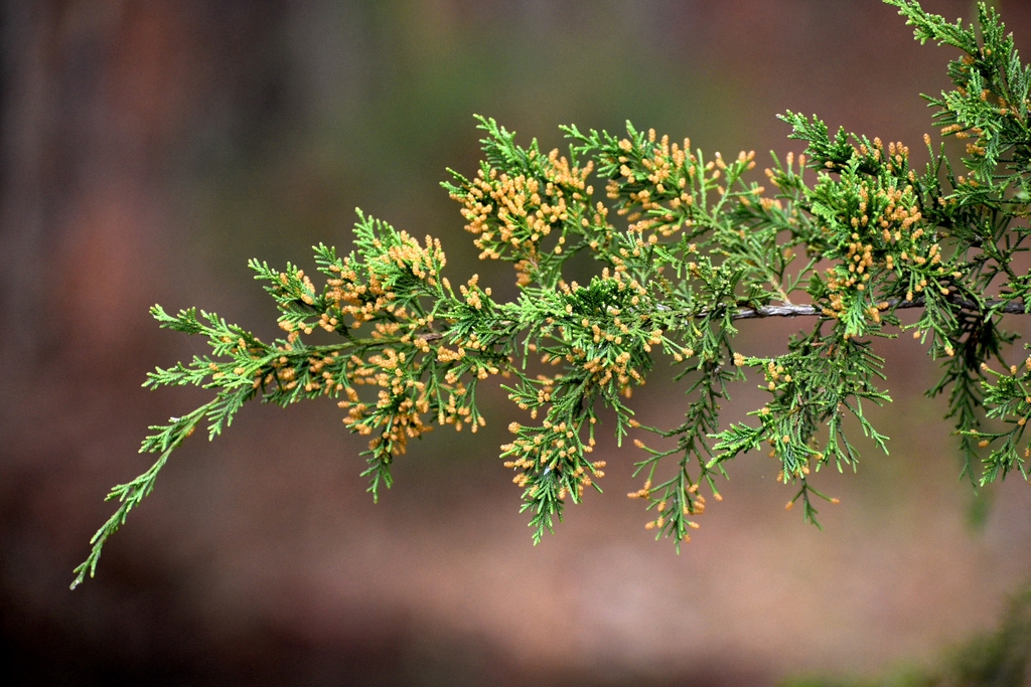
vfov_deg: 5.0
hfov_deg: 7.4
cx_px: 516
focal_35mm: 278
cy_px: 344
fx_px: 7948
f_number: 5.3
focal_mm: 185
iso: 800
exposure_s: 1/640
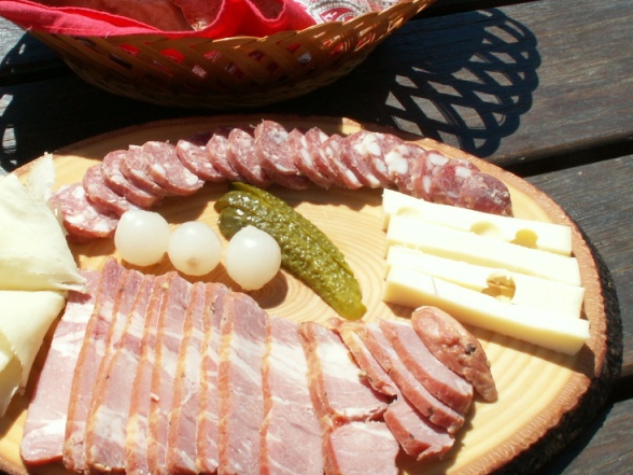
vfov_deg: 23.9
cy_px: 163
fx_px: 1115
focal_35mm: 61
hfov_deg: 31.5
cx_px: 221
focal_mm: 5.86
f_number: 7.1
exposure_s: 1/200
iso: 50
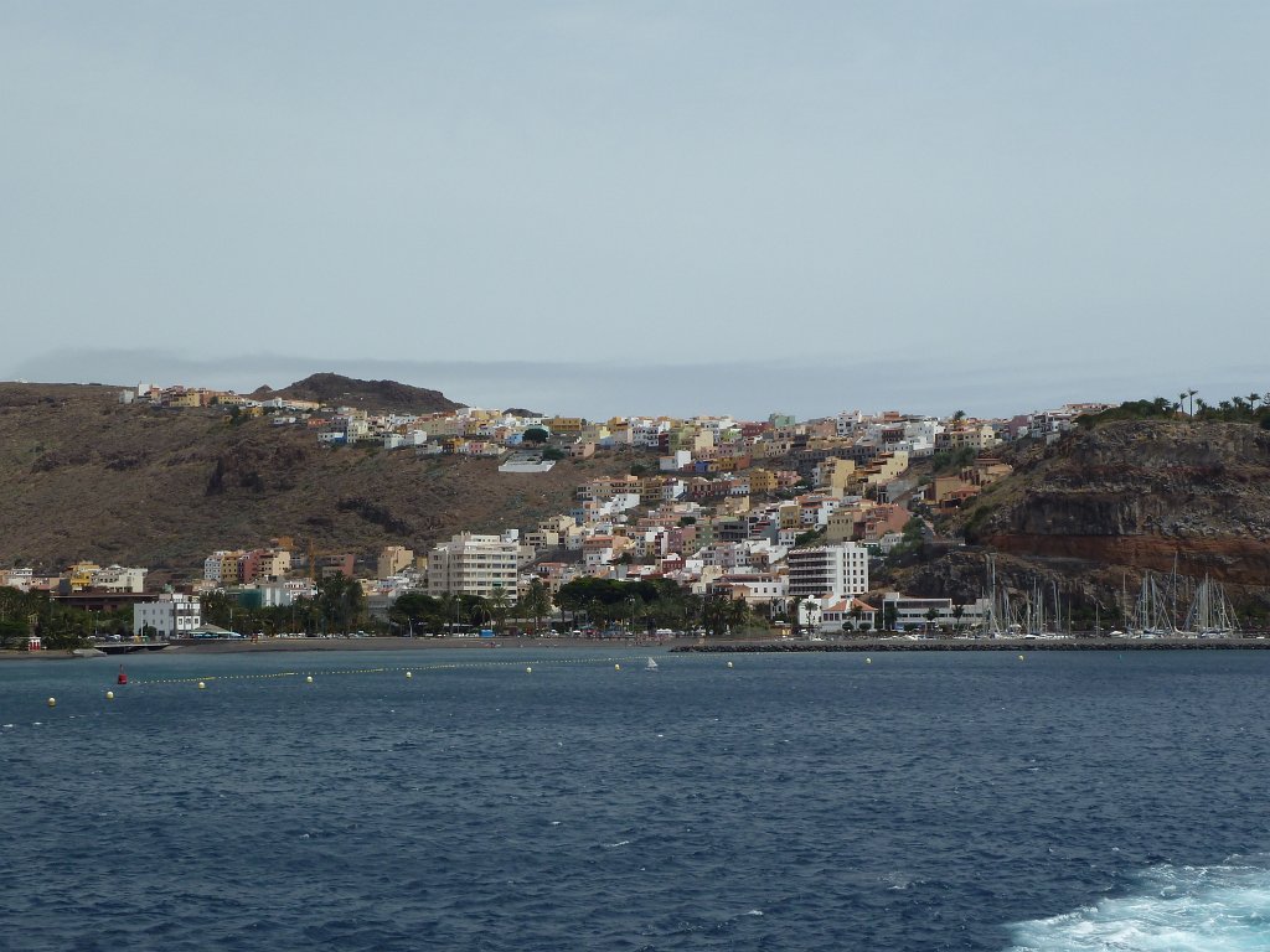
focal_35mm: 59
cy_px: 476
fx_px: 2165
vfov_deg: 24.8
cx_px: 635
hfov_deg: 32.7
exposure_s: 1/500
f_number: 5.6
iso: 80
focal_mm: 9.7
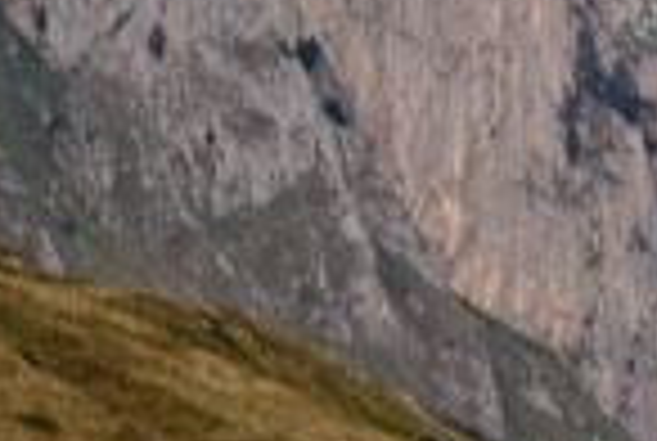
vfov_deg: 2.7
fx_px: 9326
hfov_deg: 4.0
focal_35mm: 510
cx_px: 608
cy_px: 54
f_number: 8
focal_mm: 55
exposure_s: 1/170
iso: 400
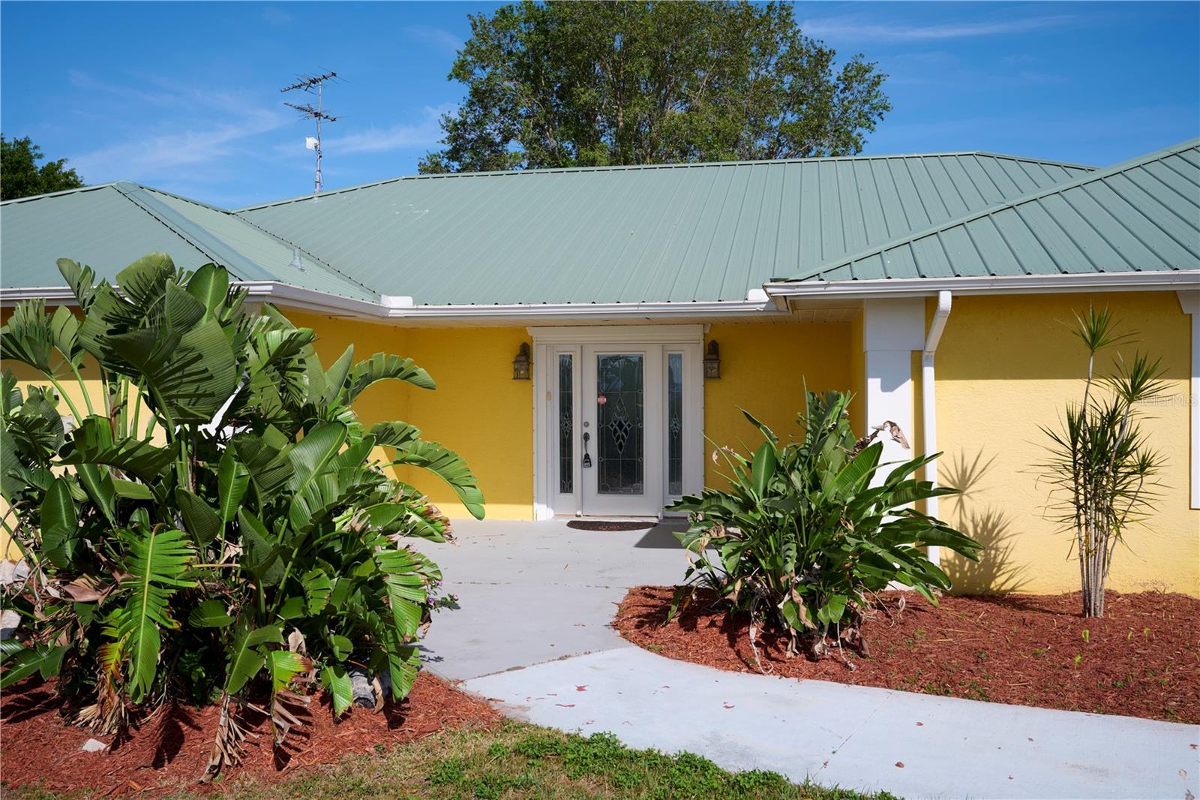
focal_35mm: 30
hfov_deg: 61.9
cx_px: 600
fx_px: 1000
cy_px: 400
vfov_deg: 43.6
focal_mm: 30
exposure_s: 1/400
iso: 100
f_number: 8
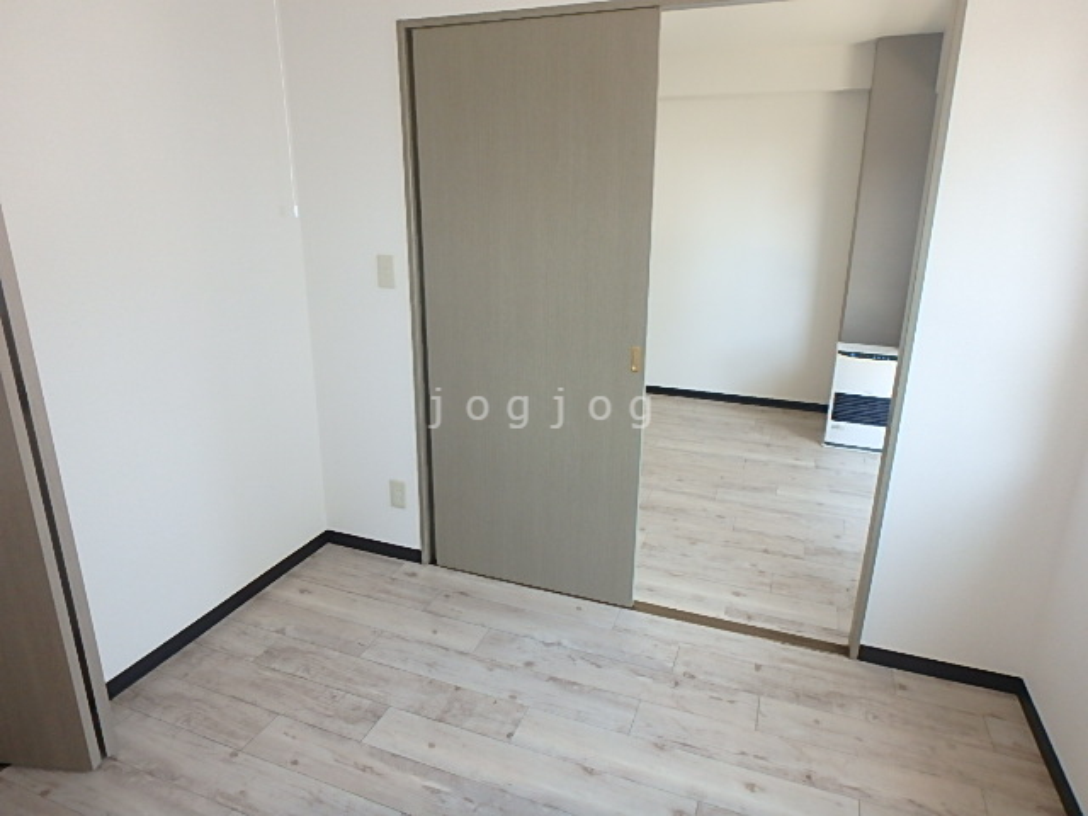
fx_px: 660
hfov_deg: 79.0
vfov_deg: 63.4
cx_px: 544
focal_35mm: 21
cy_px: 408
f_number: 3.5
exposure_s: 1/40
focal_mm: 3.7
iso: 200
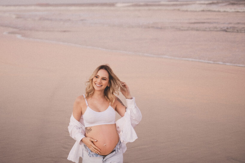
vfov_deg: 20.6
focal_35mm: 66
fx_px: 449
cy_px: 78
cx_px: 94
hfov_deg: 30.4
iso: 320
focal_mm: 35
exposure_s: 1/600
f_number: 1.4
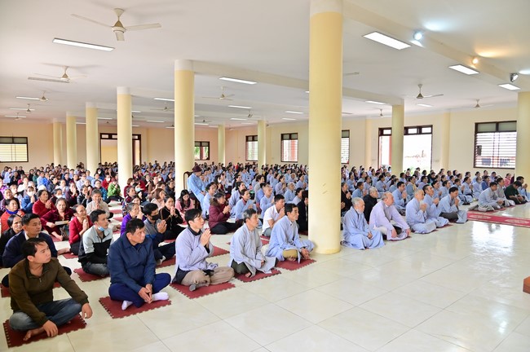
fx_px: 353
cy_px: 176
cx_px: 265
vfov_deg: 53.0
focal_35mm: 24
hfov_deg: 73.8
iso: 1600
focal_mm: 24
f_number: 6.3
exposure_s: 1/100
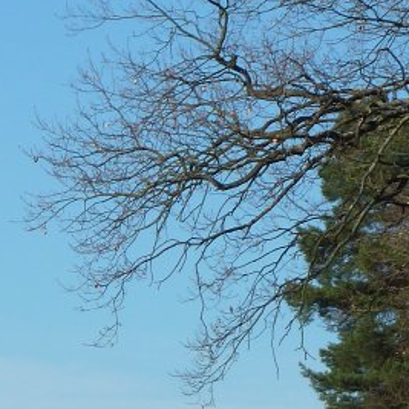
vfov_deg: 4.0
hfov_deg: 4.0
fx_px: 5802
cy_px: 521
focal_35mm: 434
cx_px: -279
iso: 80
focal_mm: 21
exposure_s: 1/500
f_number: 5
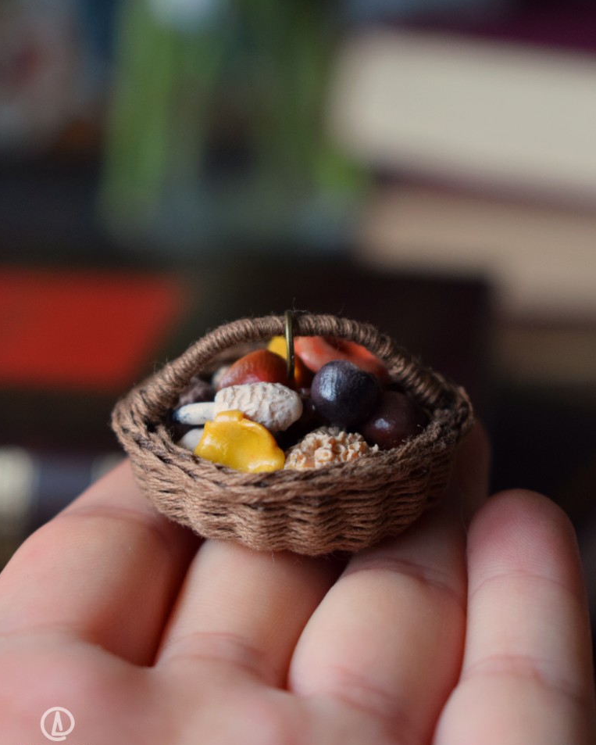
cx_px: 297
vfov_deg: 20.5
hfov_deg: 16.4
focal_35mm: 94
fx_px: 2062
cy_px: 392
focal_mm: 55
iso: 2000
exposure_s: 1/60
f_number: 5.6
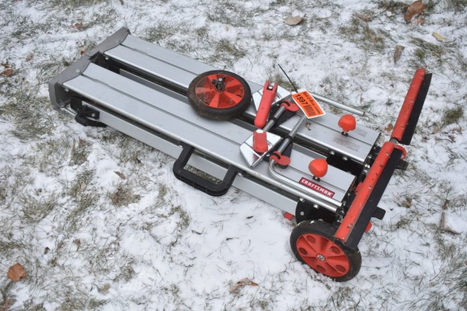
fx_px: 480
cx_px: 238
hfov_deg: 51.9
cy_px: 158
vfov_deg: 35.9
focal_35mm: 37
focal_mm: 24
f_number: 5
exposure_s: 1/200
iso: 100
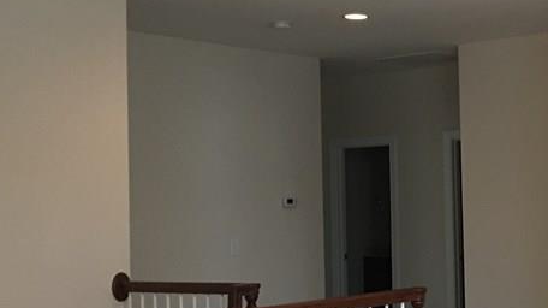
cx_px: 548
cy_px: 201
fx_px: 1031
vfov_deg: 16.9
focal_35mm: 71
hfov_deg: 28.0
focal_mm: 4.15
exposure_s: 1/15
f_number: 2.2
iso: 100
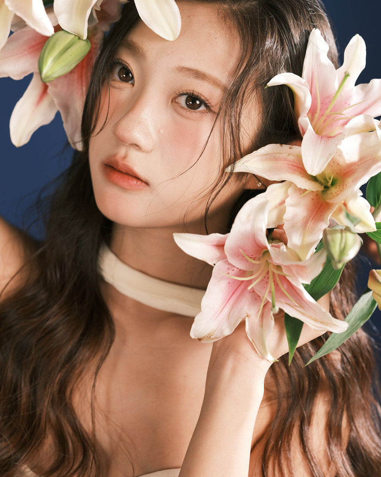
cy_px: 230
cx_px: 191
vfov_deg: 28.7
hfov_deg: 23.1
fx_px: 931
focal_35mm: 66
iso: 500
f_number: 4.5
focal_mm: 80
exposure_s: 1/125
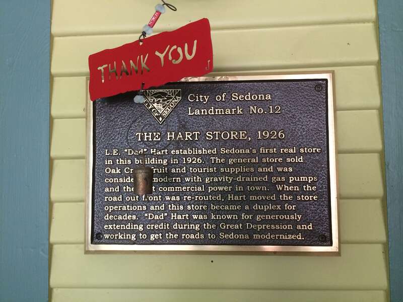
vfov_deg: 46.8
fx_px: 349
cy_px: 151
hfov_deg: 60.0
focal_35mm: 30
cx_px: 202
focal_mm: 4.12
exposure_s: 1/30
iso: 200
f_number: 2.2
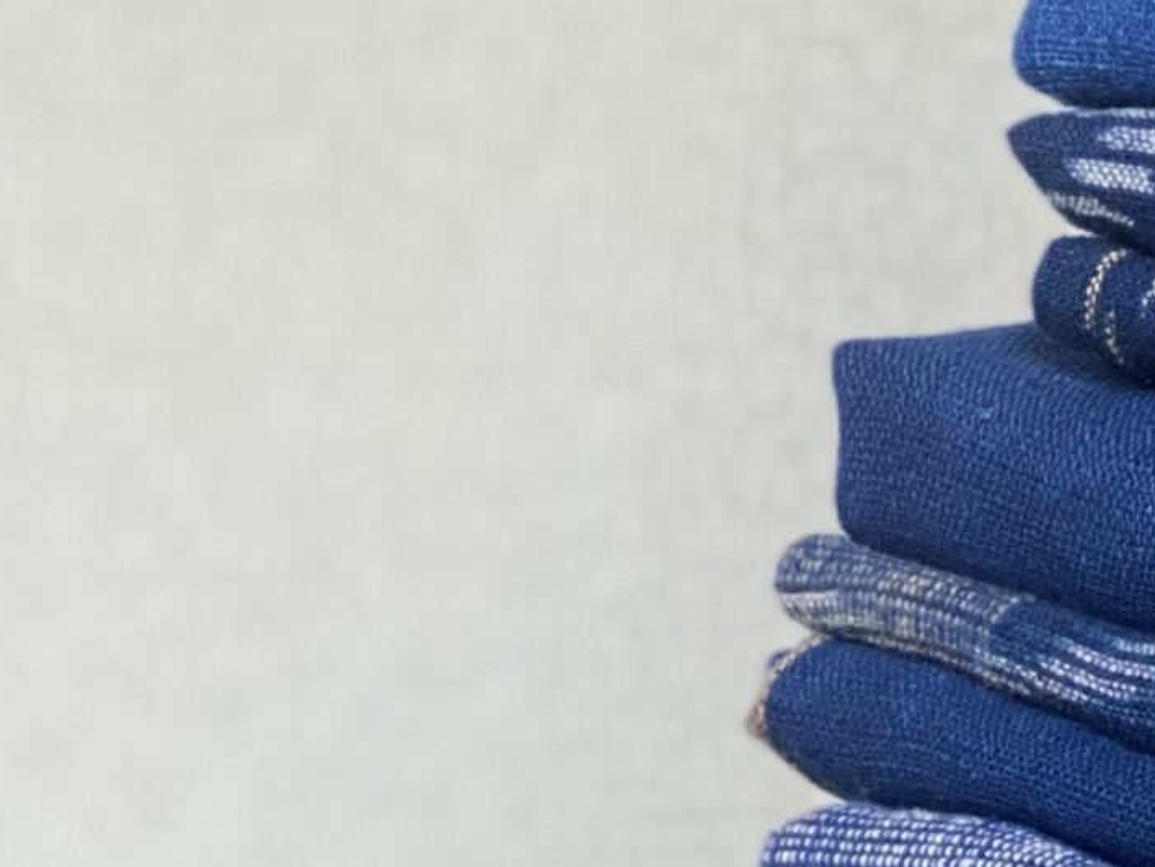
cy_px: 689
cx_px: 2000
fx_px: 6273
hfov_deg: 10.0
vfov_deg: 7.9
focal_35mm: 188
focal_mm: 6
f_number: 2
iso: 160
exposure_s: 1/122
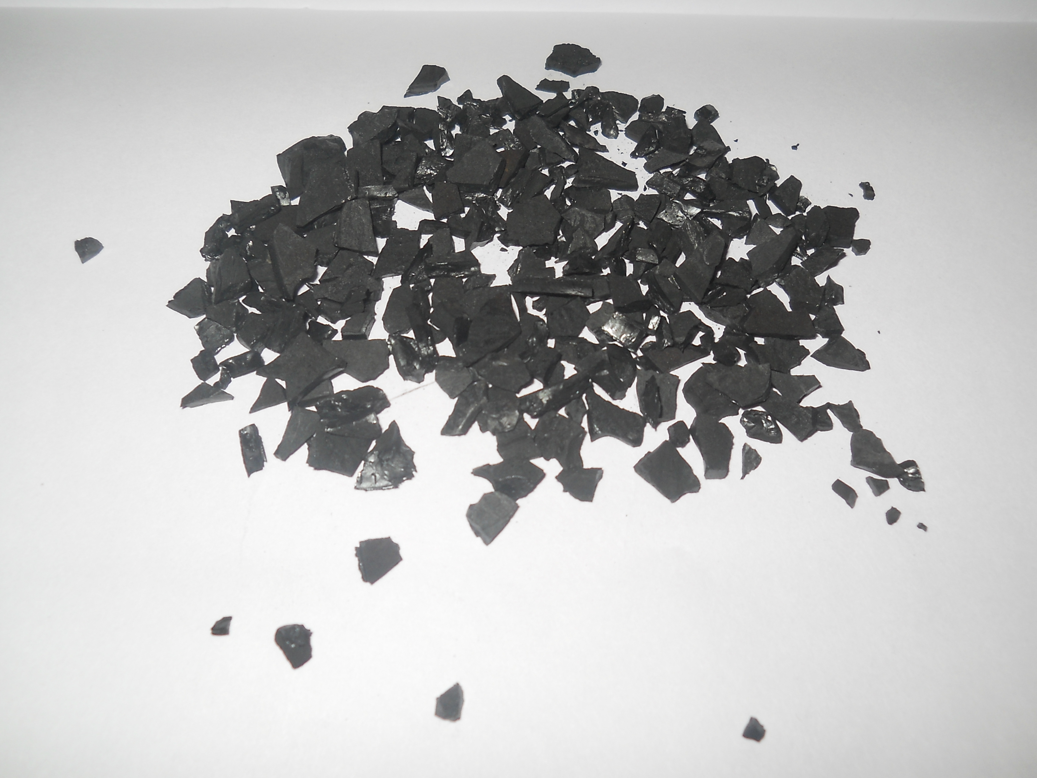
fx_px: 1228
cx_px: 518
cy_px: 389
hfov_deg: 45.8
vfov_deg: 35.1
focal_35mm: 41
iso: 80
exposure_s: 1/30
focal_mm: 6.72
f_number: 5.5
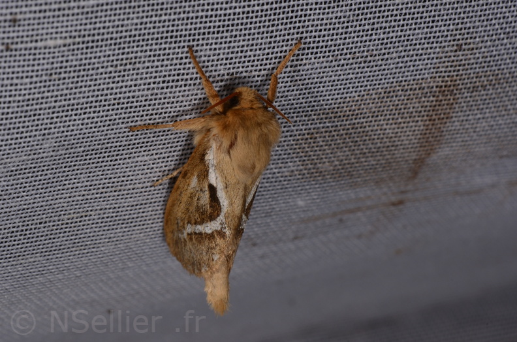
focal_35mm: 128
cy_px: 171
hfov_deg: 16.1
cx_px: 258
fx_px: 1827
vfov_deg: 10.7
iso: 100
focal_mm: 85
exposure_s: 1/60
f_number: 32
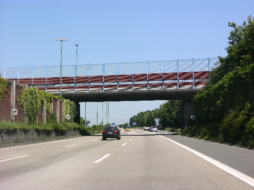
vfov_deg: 18.9
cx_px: 127
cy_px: 95
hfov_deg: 25.0
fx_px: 572
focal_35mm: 78
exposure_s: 1/132
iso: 50
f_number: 6.8
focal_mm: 19.9
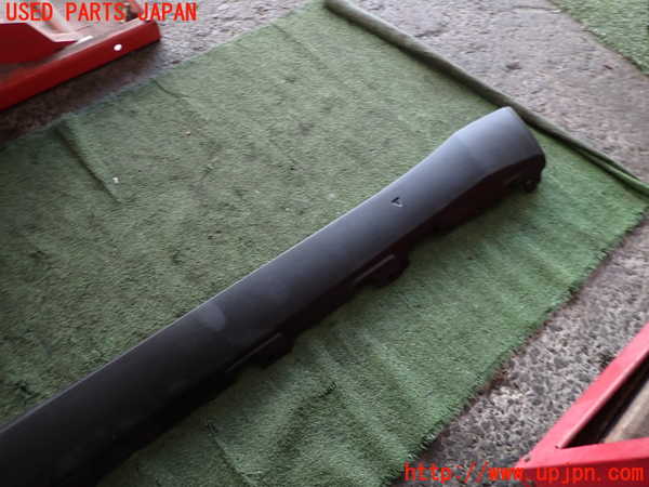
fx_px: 469
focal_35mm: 25
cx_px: 324
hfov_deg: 69.4
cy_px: 244
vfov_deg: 54.9
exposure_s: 1/40
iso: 200
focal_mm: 4.5
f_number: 2
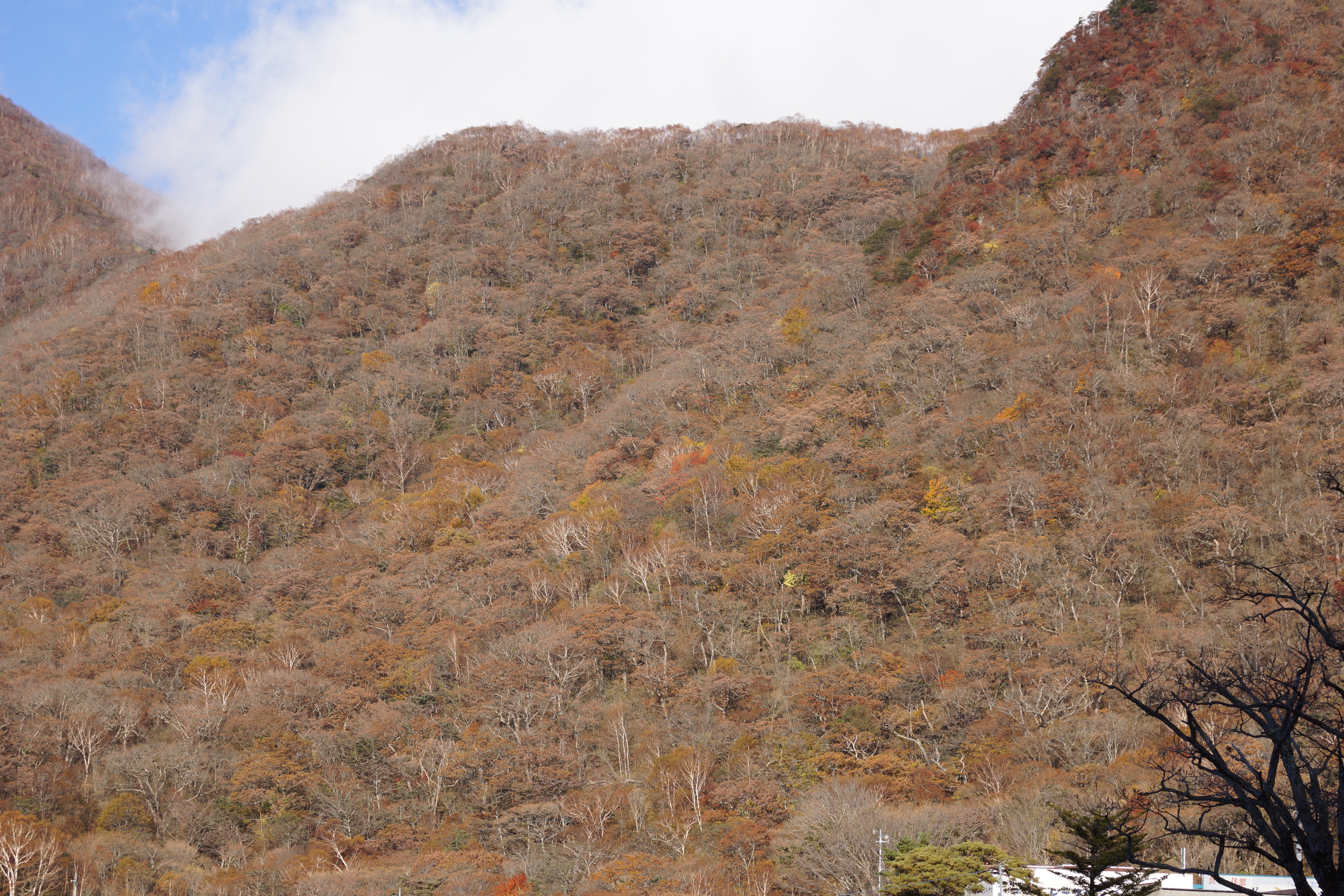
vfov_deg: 16.6
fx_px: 3080
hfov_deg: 24.6
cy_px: 448
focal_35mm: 82
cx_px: 672
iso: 100
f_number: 7.1
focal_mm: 55
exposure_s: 1/400
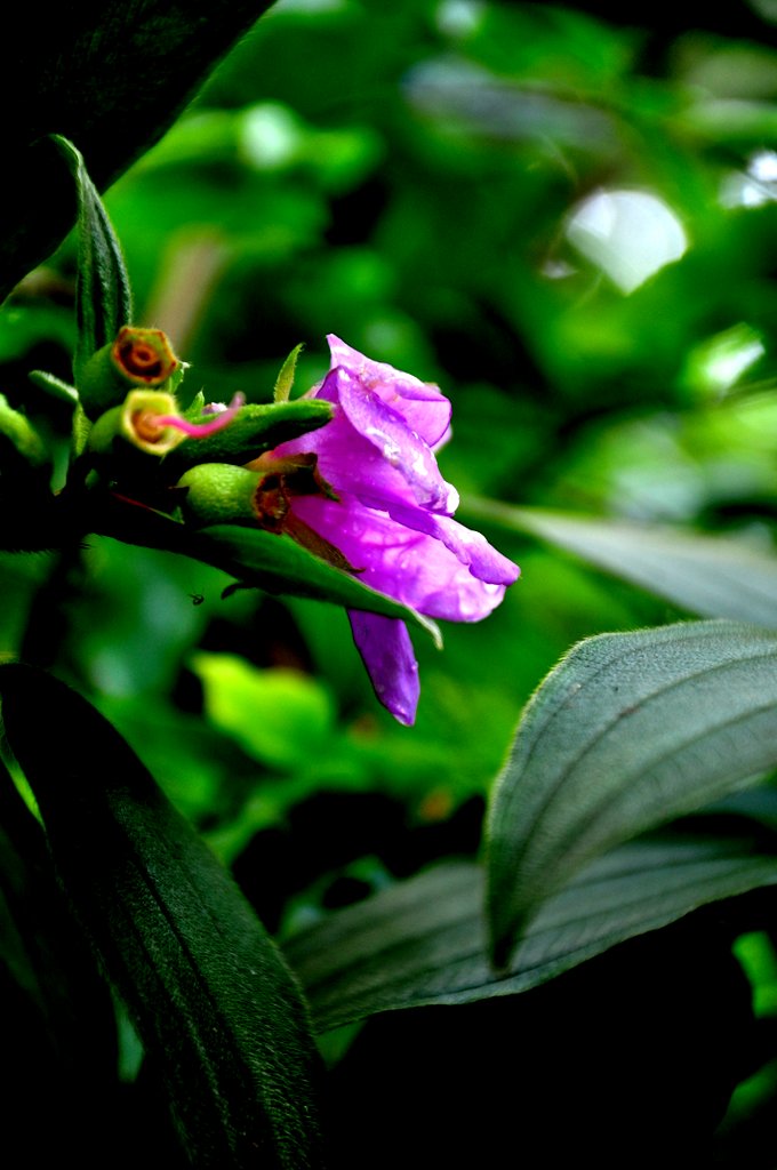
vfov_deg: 13.1
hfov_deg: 8.7
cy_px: 585
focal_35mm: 158
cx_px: 388
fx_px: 5113
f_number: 6.3
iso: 400
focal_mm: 105
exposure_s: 1/40
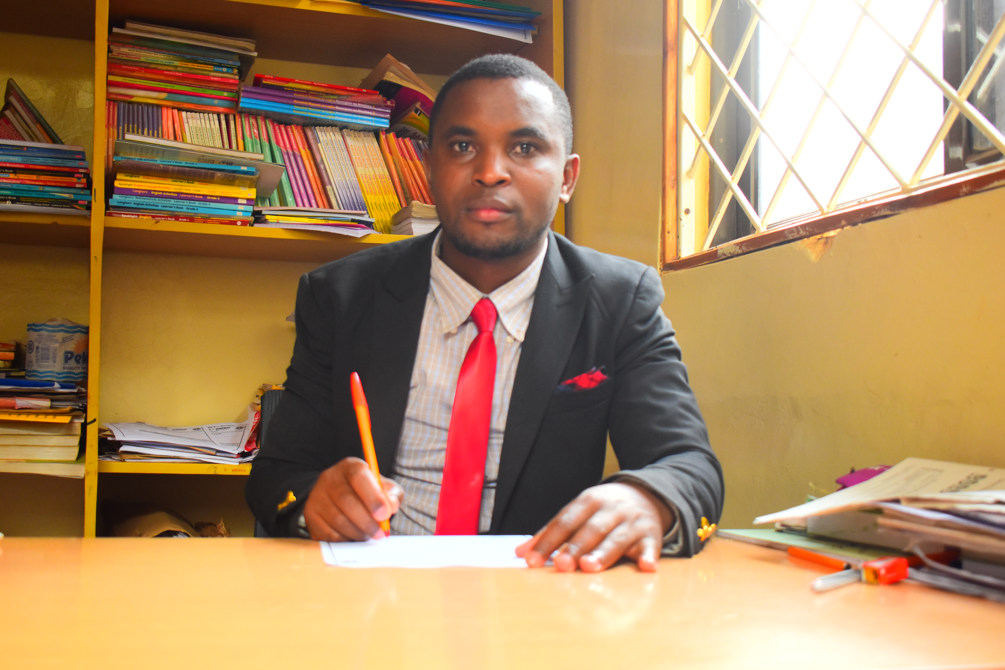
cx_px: 502
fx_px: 1256
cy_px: 335
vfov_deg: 29.9
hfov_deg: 43.6
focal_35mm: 45
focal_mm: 30
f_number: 4.2
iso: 800
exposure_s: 1/60
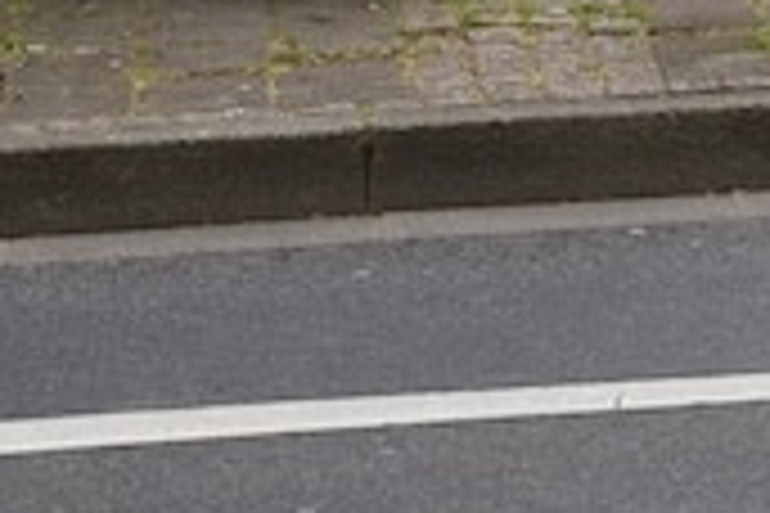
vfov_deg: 4.5
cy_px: -590
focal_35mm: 300
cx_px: 2152
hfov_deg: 6.4
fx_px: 6416
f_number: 8
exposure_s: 1/250
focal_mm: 50
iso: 320
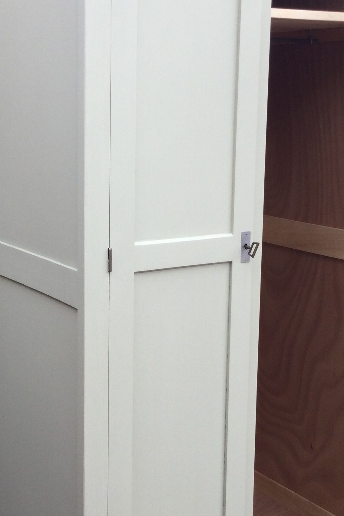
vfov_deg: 32.4
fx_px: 888
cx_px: 133
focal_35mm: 62
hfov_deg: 21.9
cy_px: 243
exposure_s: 1/126
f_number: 2.4
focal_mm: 3.3
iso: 25
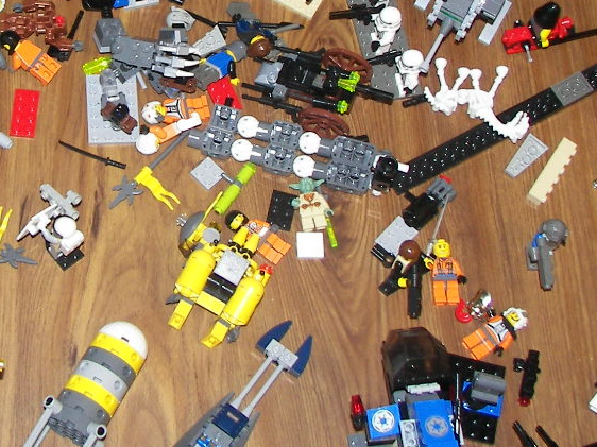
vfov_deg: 17.7
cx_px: 130
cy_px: 52
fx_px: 1414
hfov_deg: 23.5
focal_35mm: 82
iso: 100
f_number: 2.8
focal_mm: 6
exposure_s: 1/30
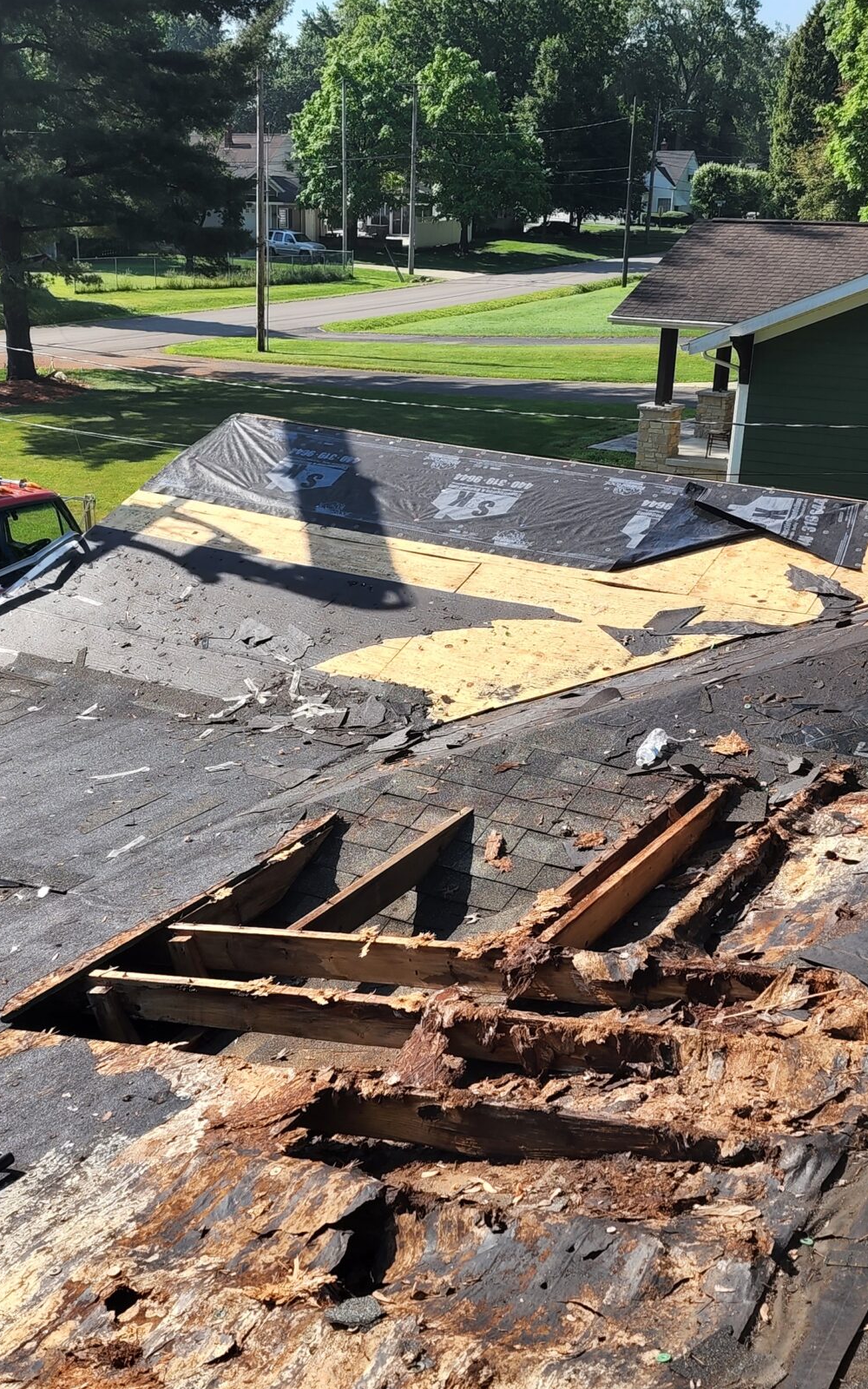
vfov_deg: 50.3
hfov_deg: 32.7
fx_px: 1476
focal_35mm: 39
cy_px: 760
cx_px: 380
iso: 12
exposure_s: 1/633
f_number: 1.8
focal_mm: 6.4
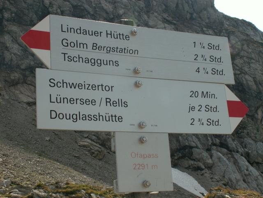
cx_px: 132
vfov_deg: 25.2
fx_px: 441
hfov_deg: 33.2
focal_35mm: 58
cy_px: 99
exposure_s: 1/200
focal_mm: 9.65
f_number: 7.1
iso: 50
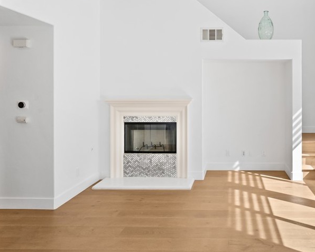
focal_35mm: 30
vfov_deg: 48.6
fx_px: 278
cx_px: 218
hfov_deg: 57.3
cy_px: 105
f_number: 8
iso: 400
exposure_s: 1/160
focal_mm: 18.5
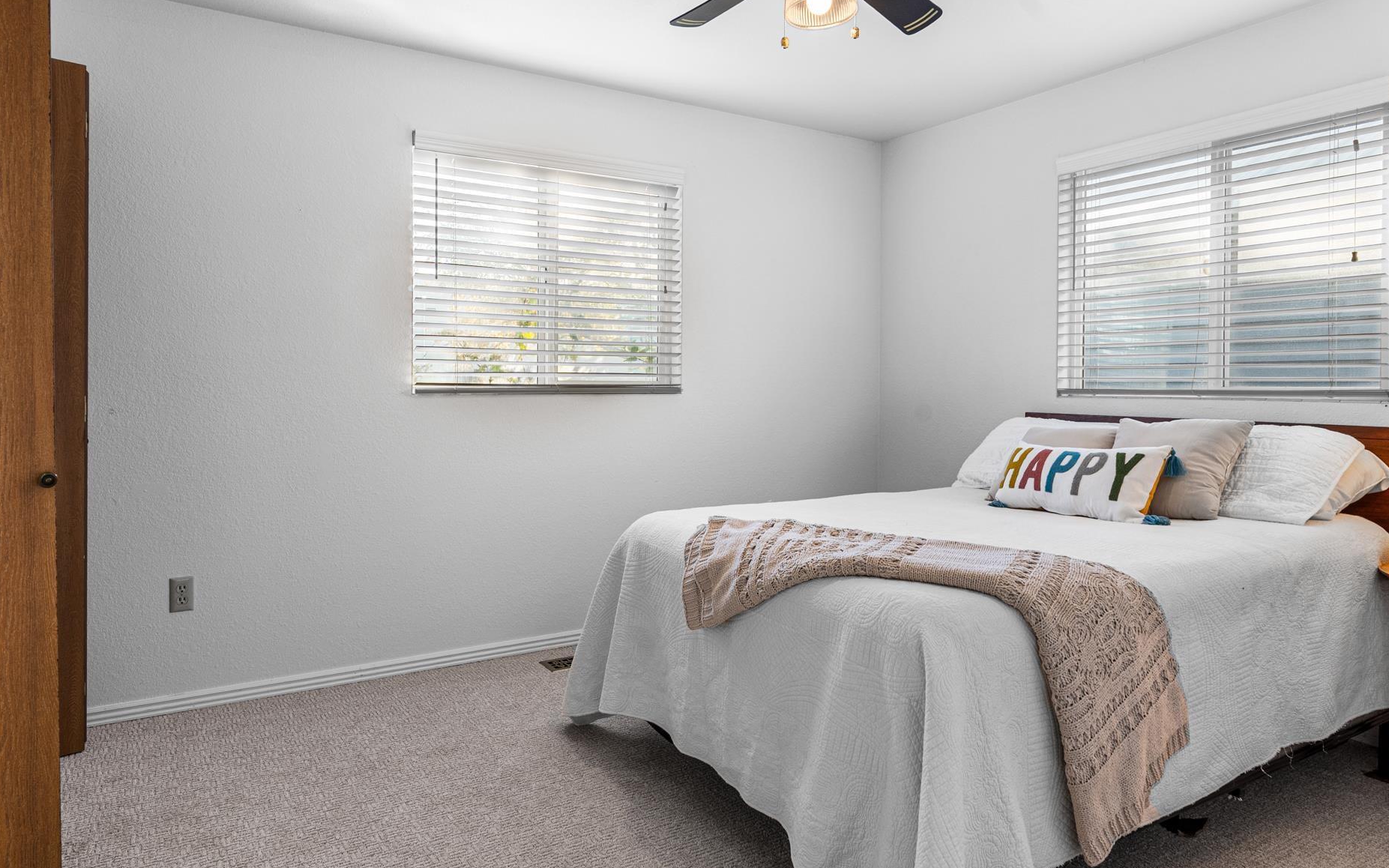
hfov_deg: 77.9
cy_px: 377
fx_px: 859
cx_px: 706
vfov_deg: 53.5
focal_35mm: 23
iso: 250
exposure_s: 1/5
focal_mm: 16.5
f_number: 9
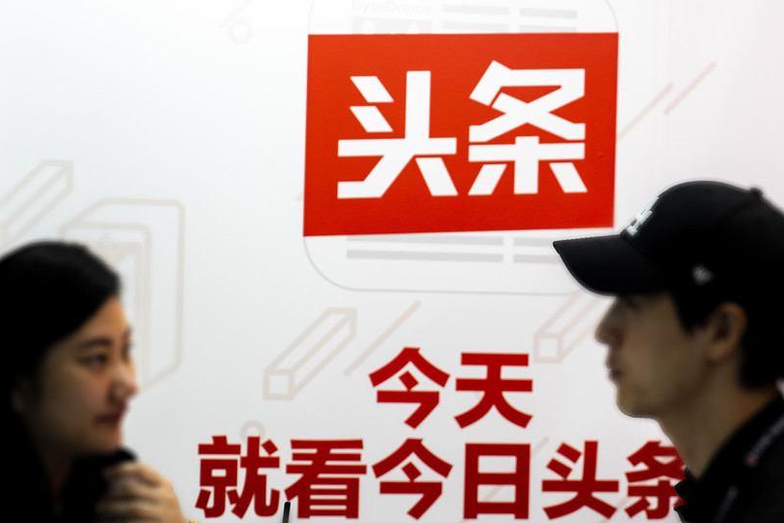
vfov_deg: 13.2
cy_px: 333
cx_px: 455
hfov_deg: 19.6
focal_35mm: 104
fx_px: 2265
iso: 400
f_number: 4
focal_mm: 70
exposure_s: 1/60
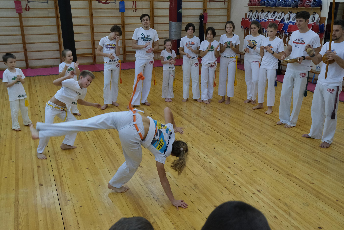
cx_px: 172
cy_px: 115
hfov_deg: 57.2
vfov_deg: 40.0
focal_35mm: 33
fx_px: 315
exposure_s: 1/320
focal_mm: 22.1
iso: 2500
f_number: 4.2
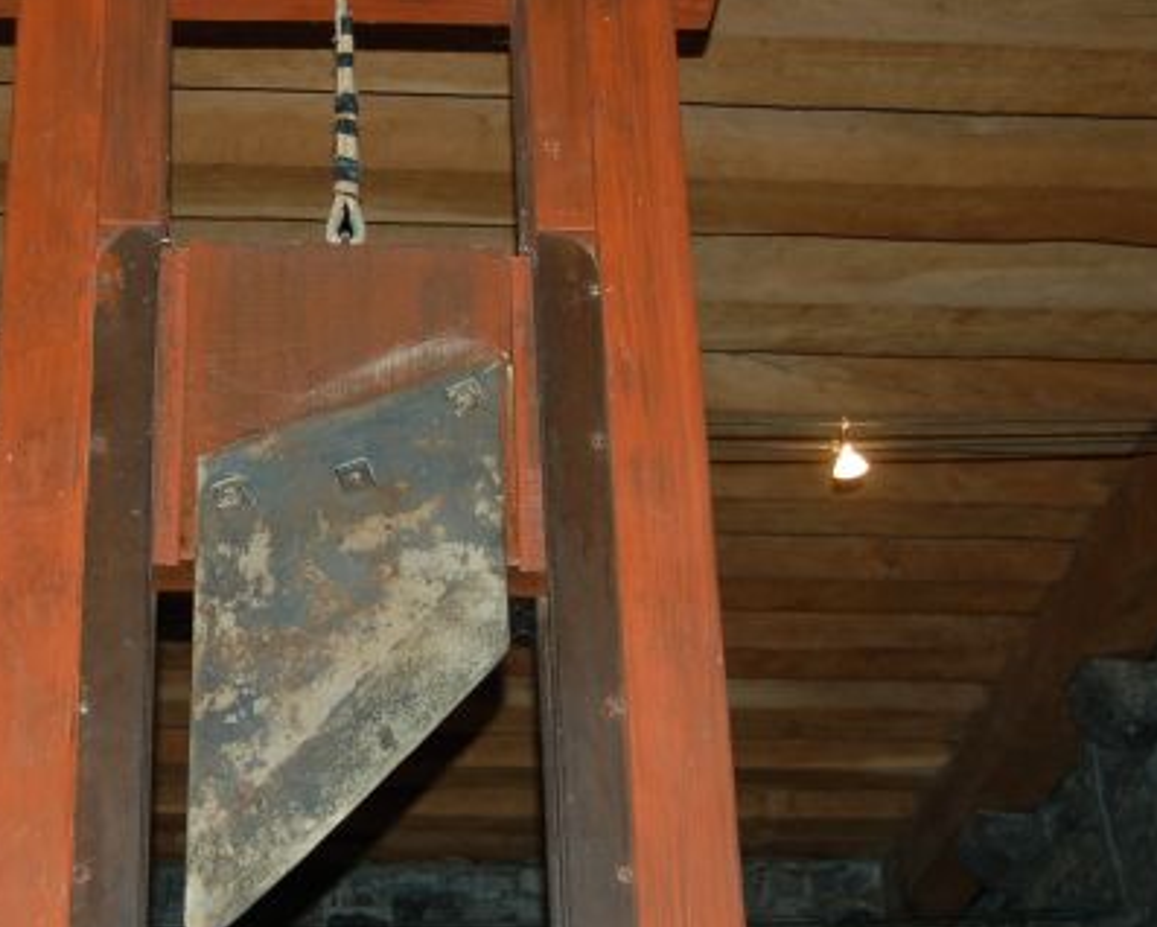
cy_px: 452
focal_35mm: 77
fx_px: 2638
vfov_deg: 19.9
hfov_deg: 24.5
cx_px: 306
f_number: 4.5
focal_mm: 34
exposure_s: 1/60
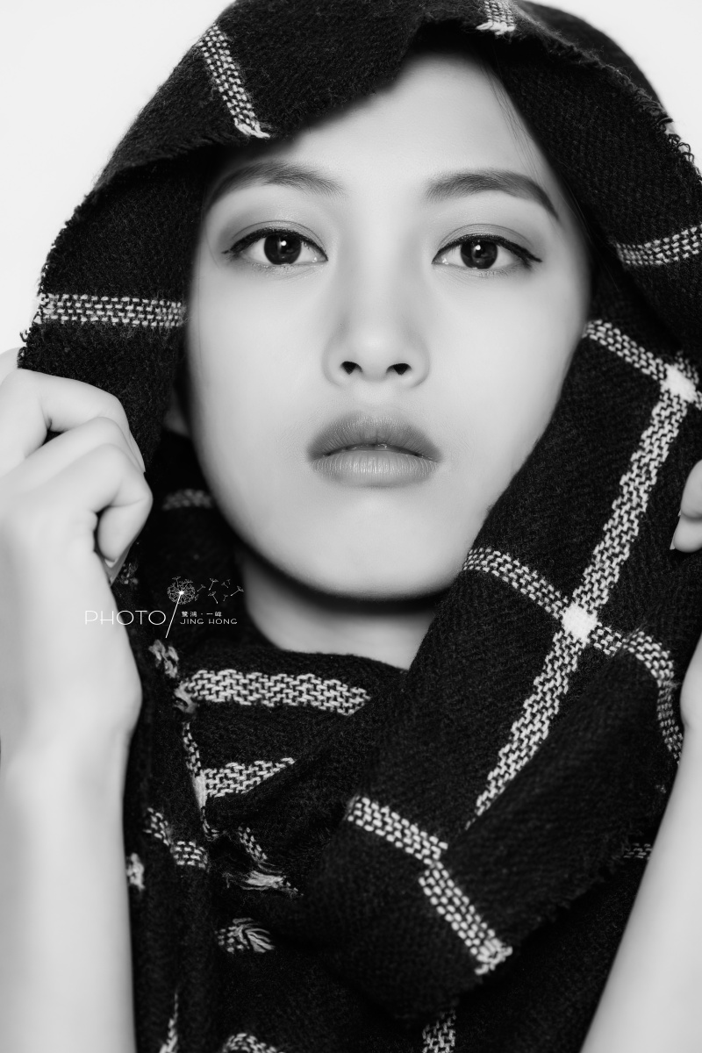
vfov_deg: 19.5
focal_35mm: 105
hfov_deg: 13.0
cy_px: 526
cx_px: 351
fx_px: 3071
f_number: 5.6
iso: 100
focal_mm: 105
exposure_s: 1/125
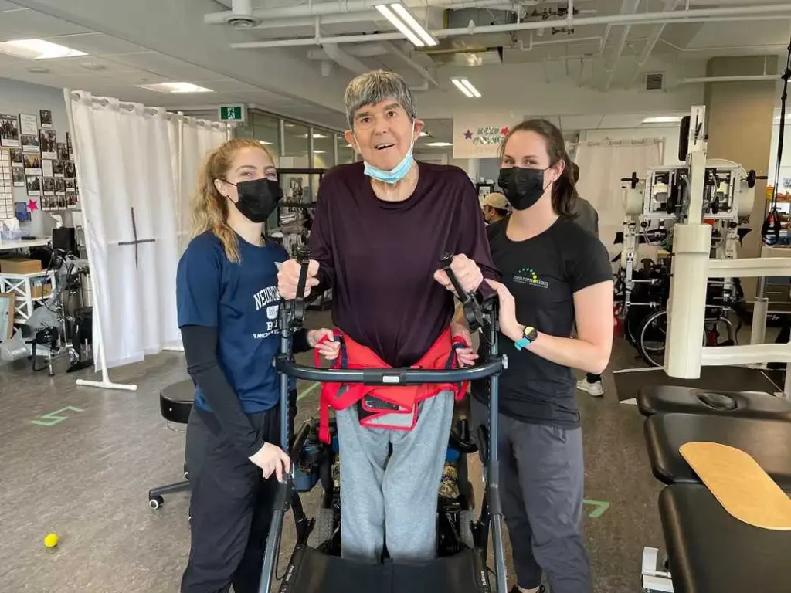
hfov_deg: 67.3
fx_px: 594
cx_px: 396
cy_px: 296
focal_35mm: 26
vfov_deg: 53.1
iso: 125
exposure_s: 1/110
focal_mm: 5.1
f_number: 1.6
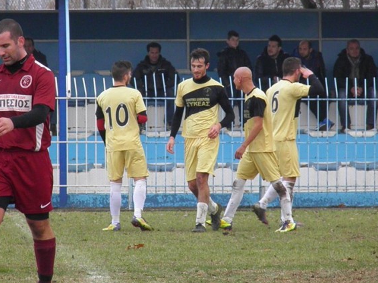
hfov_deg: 3.7
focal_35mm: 543
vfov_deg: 2.7
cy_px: 125
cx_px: 164
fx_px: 5931
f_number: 5.8
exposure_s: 1/320
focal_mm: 83.4
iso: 500
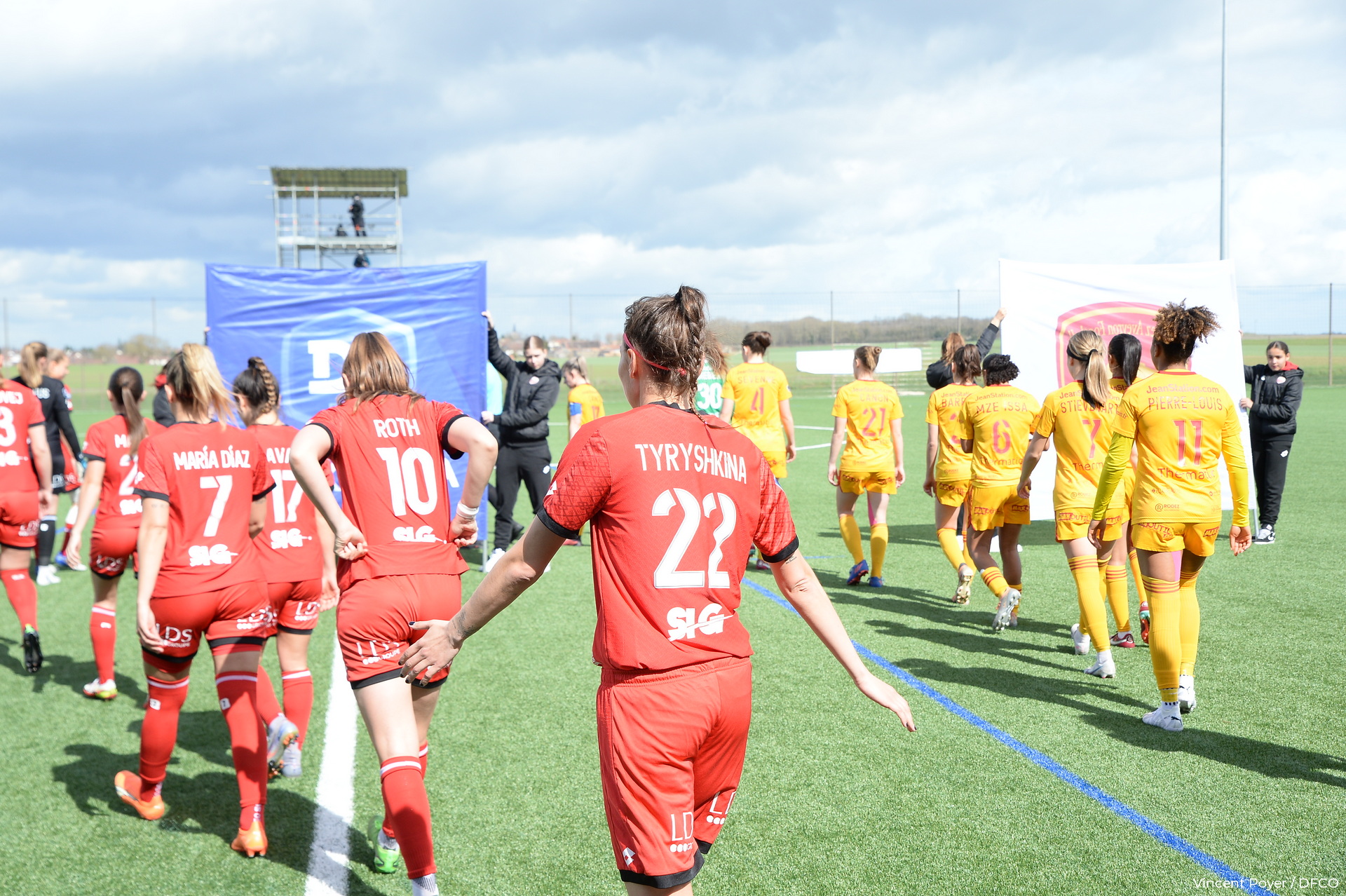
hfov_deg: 38.2
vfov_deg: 26.0
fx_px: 1943
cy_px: 448
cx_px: 673
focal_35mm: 52
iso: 500
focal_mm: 52
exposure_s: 1/1000
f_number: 10
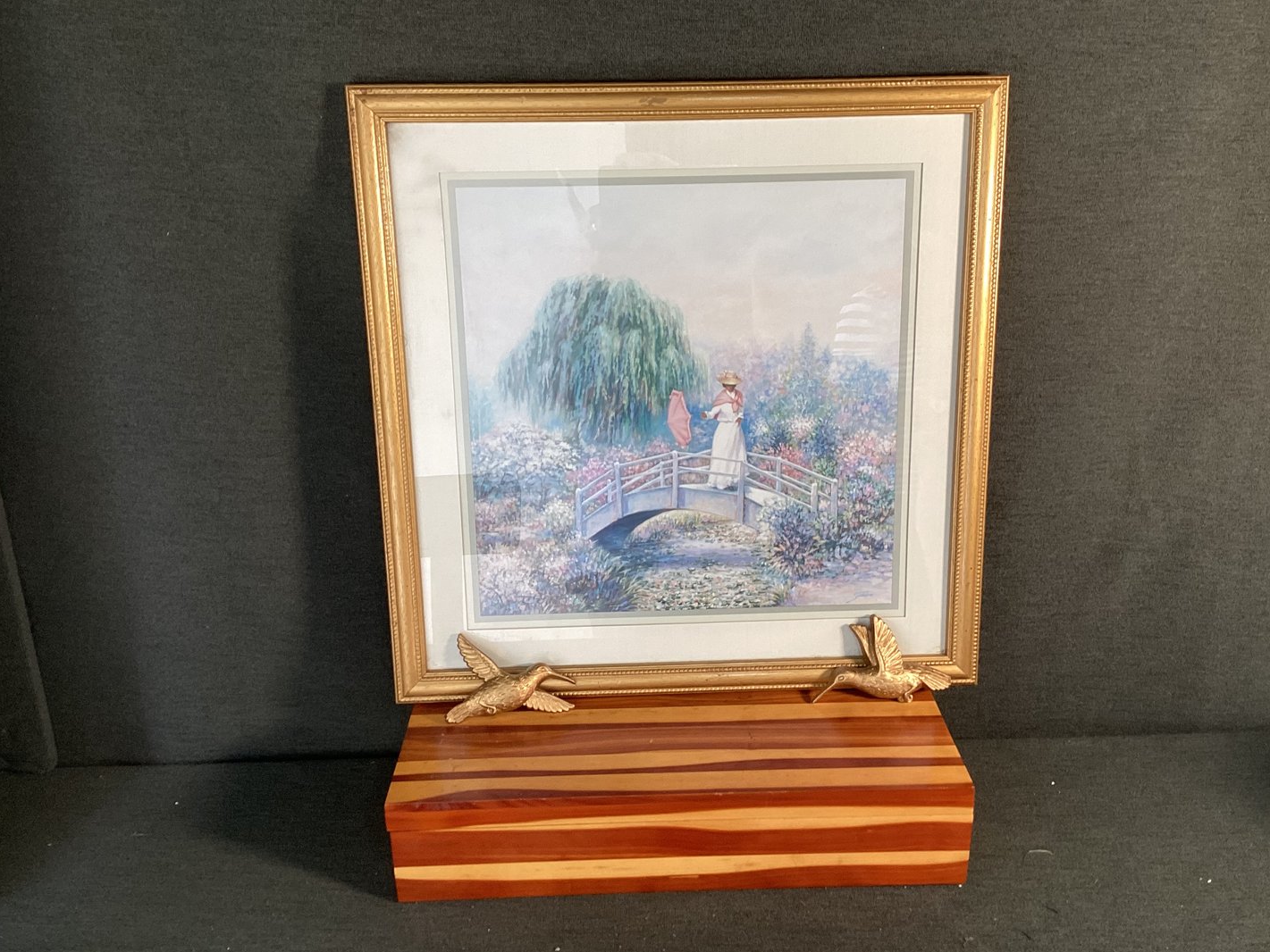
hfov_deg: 55.3
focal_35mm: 33
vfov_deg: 42.9
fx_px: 1211
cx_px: 659
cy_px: 486
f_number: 2.4
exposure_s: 1/60
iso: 80
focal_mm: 3.3
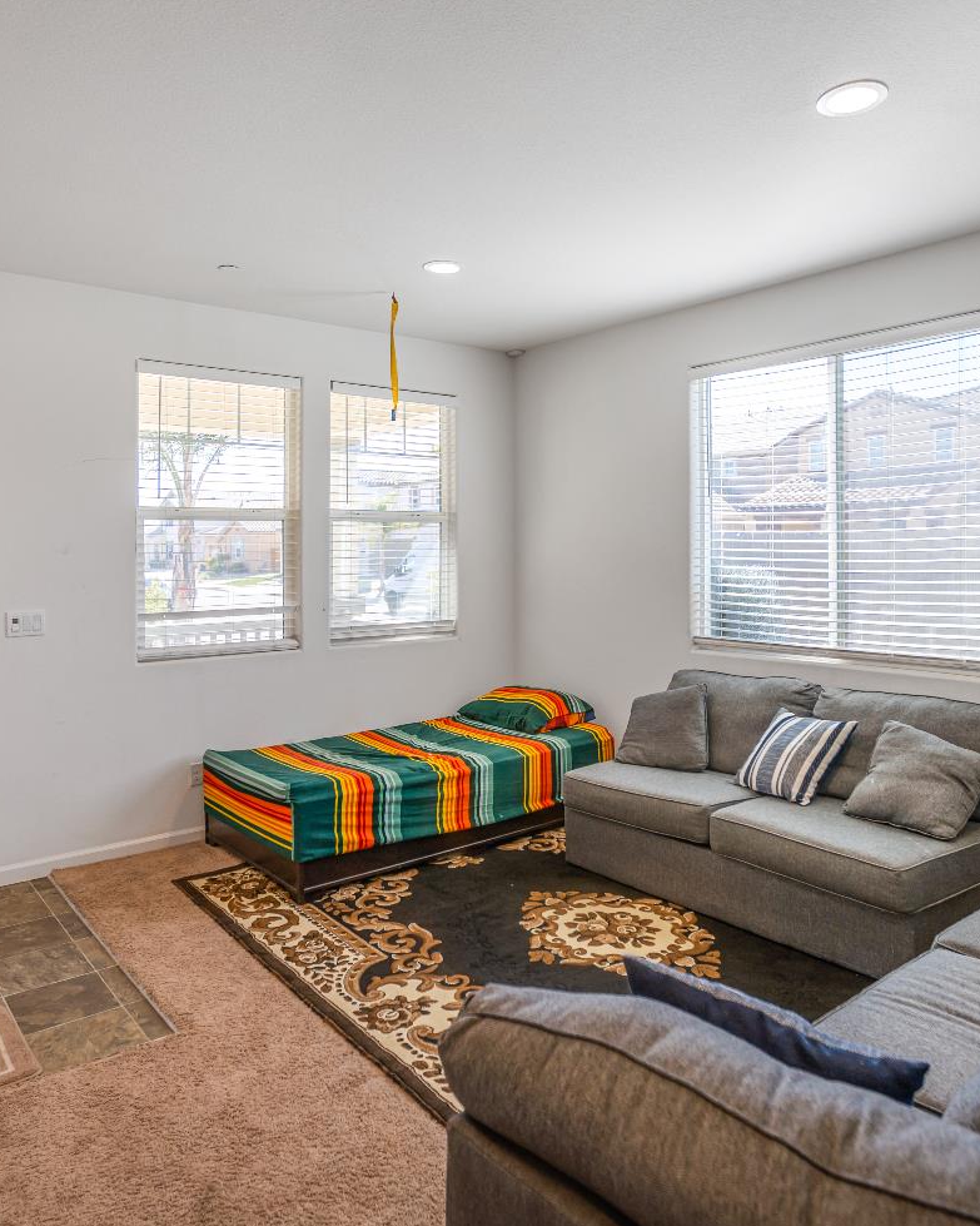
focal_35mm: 23
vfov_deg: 72.6
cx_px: 483
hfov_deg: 60.9
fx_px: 834
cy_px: 617
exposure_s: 1/200
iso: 100
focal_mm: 16
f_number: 2.8
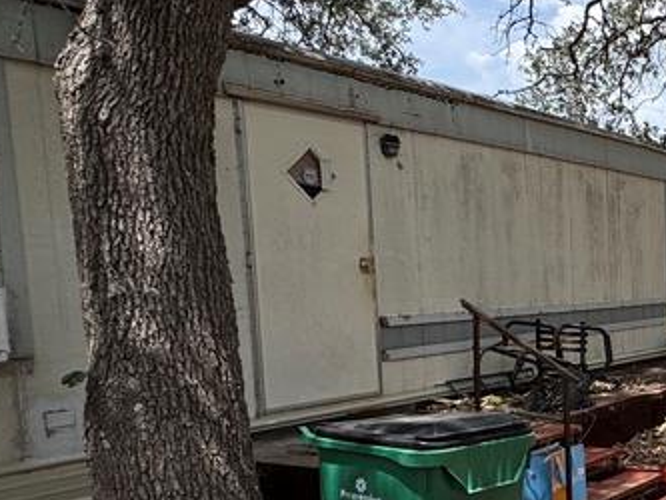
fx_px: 828
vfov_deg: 33.2
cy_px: 346
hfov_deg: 32.7
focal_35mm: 43
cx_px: 866
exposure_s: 1/980
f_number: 2.2
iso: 50
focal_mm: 2.22
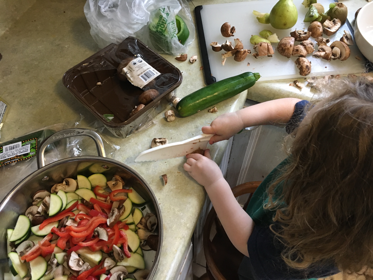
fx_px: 312
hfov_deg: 61.7
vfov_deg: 48.2
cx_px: 186
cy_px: 140
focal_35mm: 29
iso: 160
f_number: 2.2
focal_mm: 4.15
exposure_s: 1/30
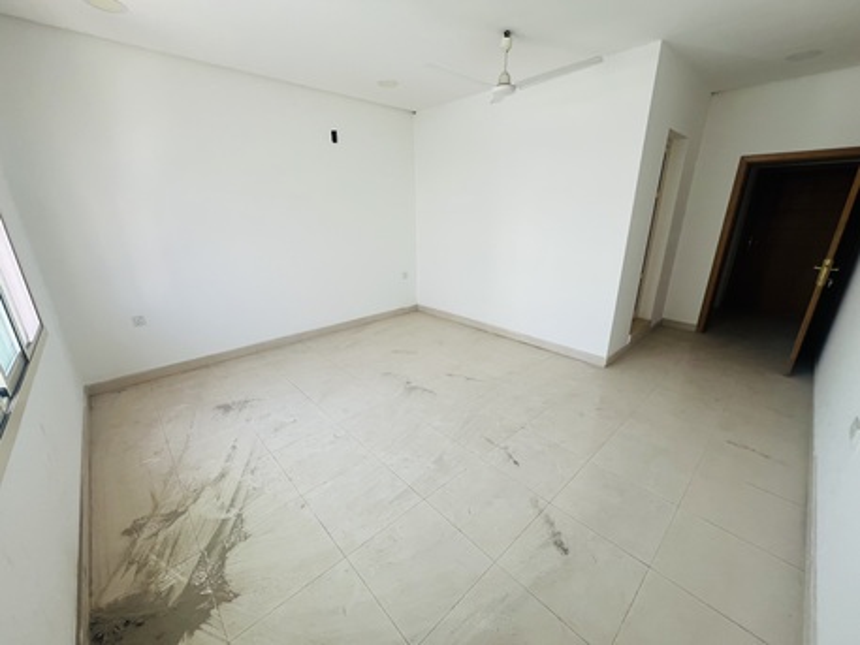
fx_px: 323
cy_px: 322
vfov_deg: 89.9
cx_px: 430
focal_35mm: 13
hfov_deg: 106.2
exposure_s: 1/99
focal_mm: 1.57
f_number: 1.8
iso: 40
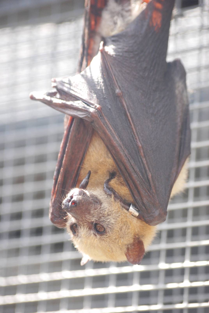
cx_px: 104
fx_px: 1954
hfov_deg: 6.1
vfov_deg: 9.1
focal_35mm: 225
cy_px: 156
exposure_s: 1/160
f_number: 4.5
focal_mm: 150
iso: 400
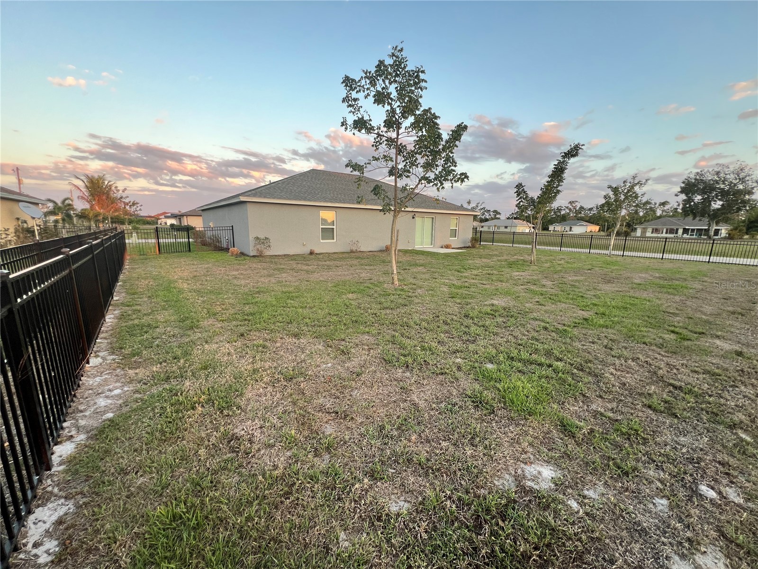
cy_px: 284
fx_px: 285
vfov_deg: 89.9
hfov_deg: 106.2
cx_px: 379
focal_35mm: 13
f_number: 1.8
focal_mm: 1.57
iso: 64
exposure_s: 1/99
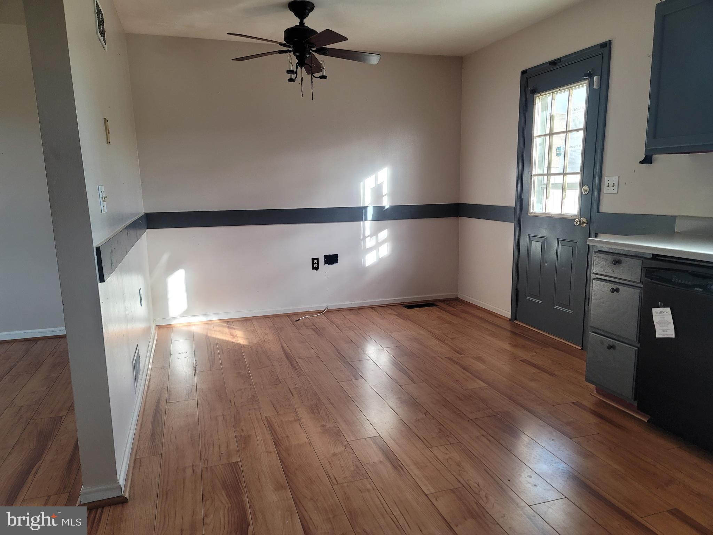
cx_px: 356
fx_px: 515
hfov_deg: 69.4
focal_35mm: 25
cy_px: 268
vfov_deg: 54.9
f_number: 1.8
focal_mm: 7
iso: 200
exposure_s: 1/120
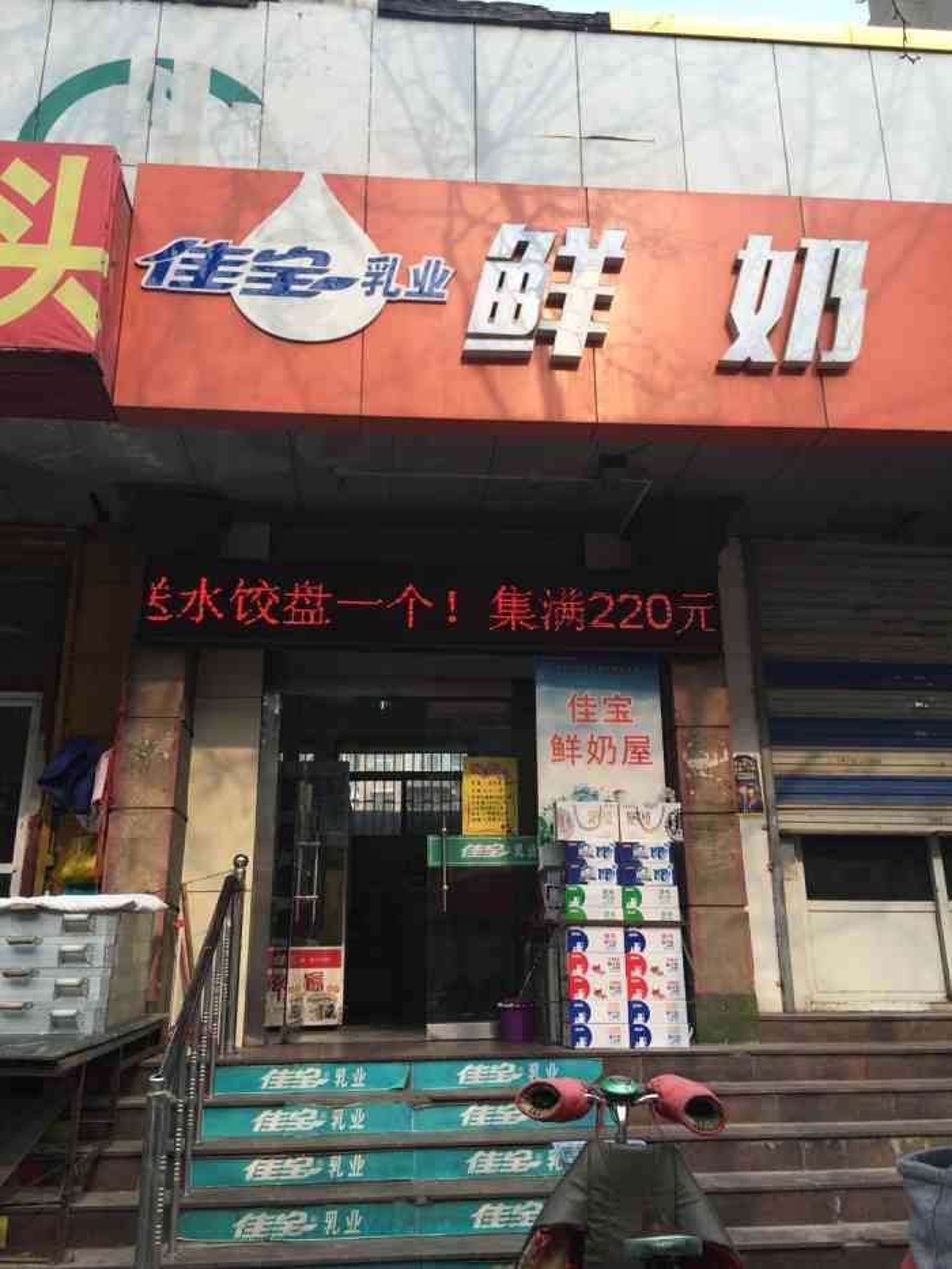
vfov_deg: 61.7
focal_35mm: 29
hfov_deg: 48.2
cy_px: 634
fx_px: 1063
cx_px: 476
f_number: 2.2
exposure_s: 1/460
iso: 25
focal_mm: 4.15
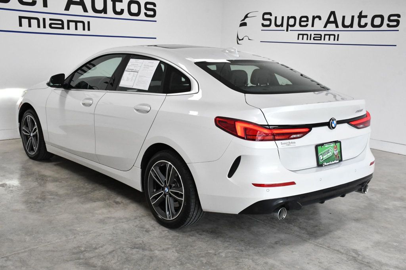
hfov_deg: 48.5
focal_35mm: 40
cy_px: 135
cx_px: 203
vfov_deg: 33.4
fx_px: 451
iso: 2500
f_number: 9
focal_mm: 27
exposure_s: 1/320
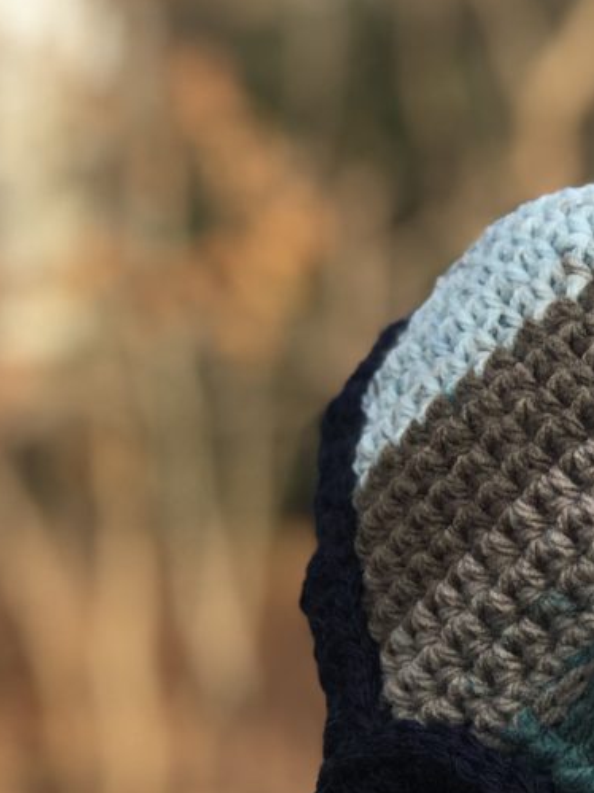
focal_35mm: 156
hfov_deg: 9.4
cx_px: 754
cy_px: 648
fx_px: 3571
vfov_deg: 12.6
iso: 20
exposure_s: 1/120
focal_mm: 6.6
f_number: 2.8
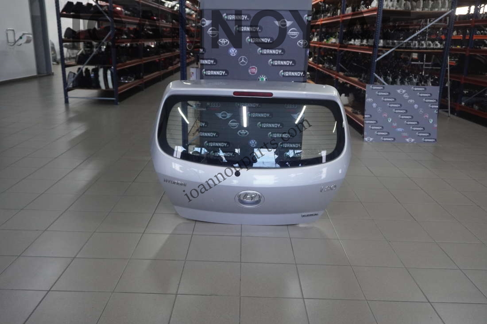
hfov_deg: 61.9
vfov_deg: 43.6
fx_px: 406
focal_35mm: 30
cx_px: 244
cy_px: 162
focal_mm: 20
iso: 1600
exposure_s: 1/160
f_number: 4
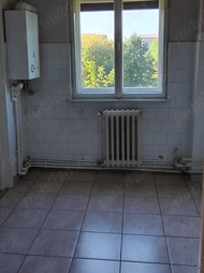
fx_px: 323
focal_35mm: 41
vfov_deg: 45.7
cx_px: 94
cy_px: 116
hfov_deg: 35.1
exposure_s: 1/50
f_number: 1.8
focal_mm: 4.75
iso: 109
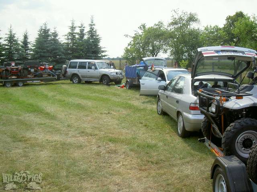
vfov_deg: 36.8
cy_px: 96
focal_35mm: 39
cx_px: 128
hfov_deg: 47.9
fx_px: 290
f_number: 4.7
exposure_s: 1/250
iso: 50
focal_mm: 8
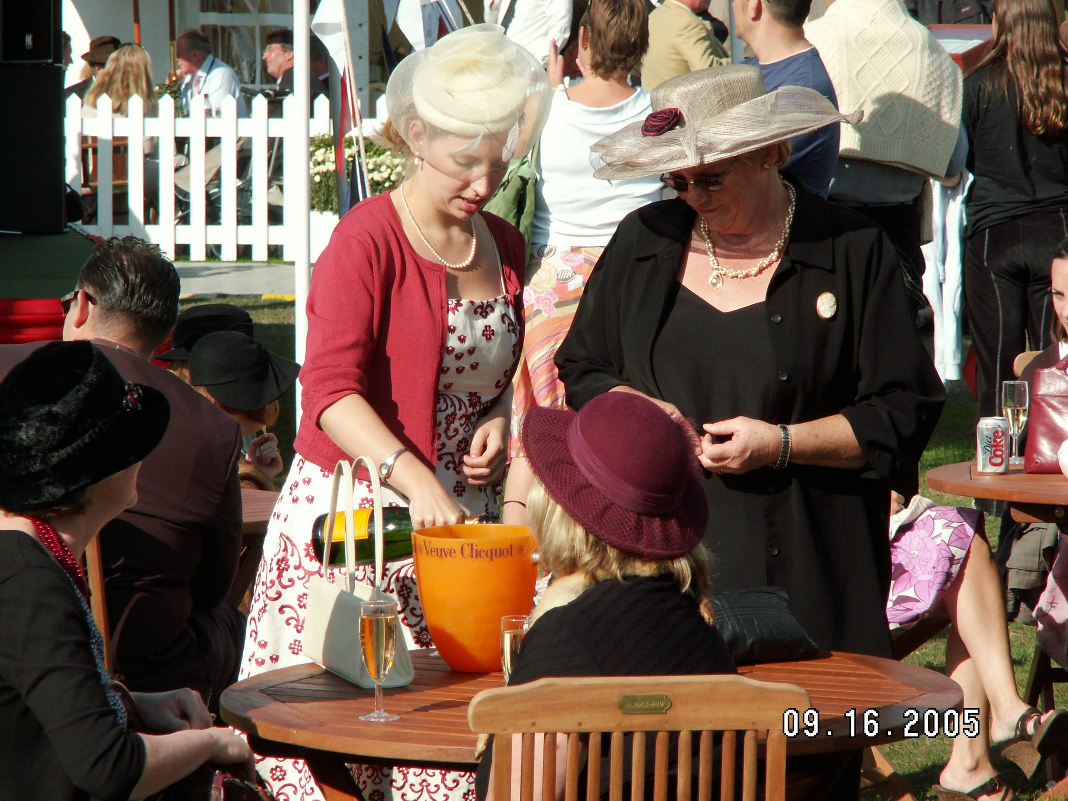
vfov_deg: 6.9
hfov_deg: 9.2
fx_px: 6633
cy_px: 400
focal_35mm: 215
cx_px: 534
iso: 50
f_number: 5
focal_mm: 35.13
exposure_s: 1/400
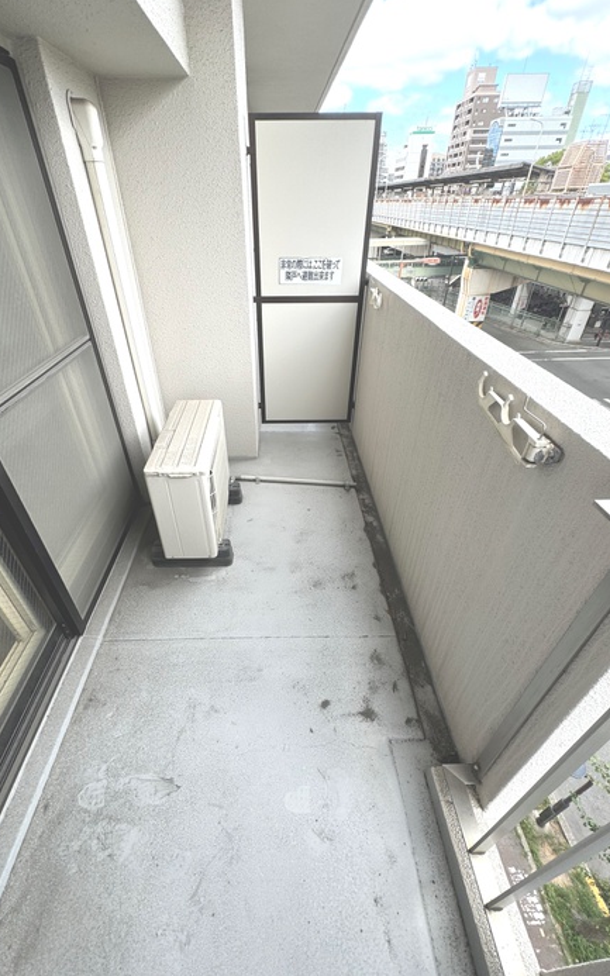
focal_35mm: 15
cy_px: 486
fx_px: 399
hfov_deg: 74.7
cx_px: 282
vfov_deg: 101.5
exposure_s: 1/233
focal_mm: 2.22
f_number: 2.2
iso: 40
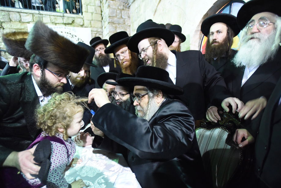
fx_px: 148
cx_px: 137
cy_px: 105
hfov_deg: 86.9
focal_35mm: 19
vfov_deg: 64.4
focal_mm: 17
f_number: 2.8
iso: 5000
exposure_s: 1/50
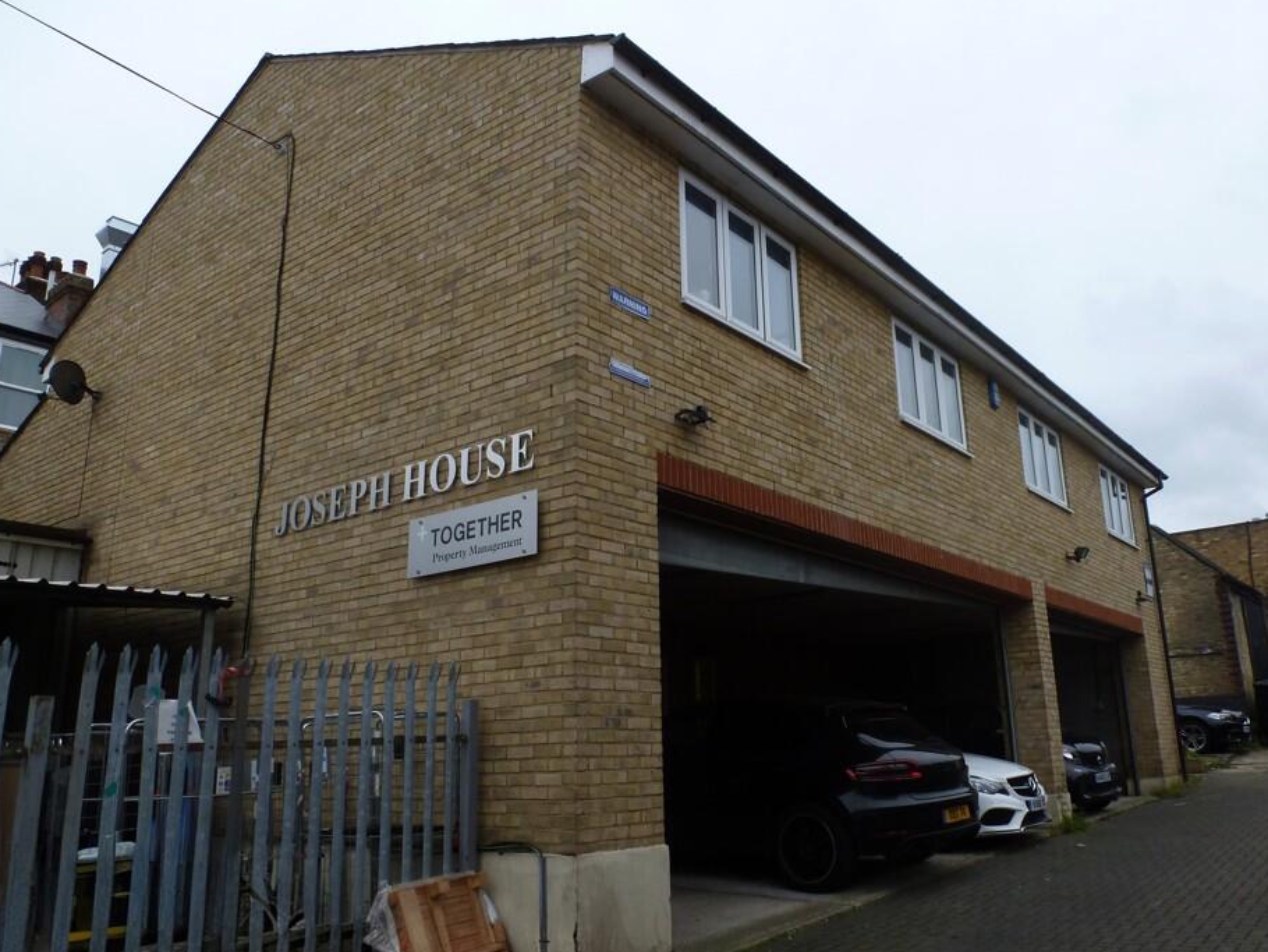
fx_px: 989
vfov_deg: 51.4
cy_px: 460
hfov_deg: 65.3
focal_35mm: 27
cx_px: 673
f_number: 3.5
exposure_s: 1/100
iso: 100
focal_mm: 4.3
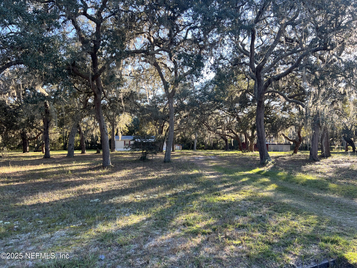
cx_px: 178
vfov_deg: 53.1
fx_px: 268
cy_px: 134
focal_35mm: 26
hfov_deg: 67.3
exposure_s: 1/295
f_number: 1.5
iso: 50
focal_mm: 5.7
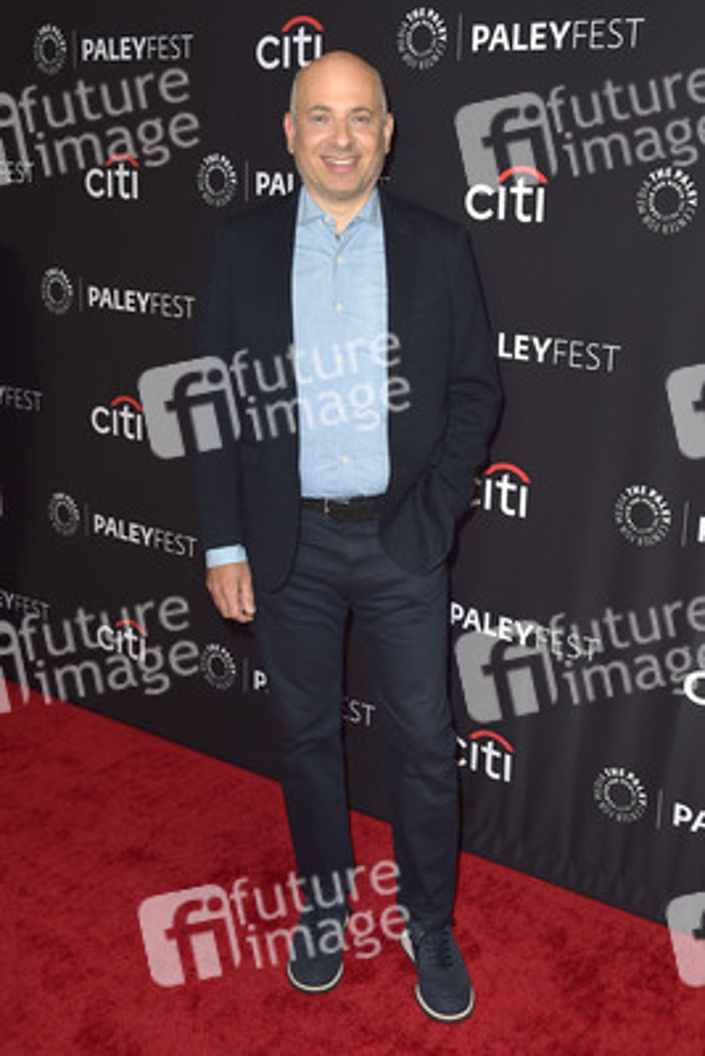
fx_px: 998
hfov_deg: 38.9
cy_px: 528
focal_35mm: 34
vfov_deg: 55.8
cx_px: 352
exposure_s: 1/200
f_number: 6.3
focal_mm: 34
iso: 400
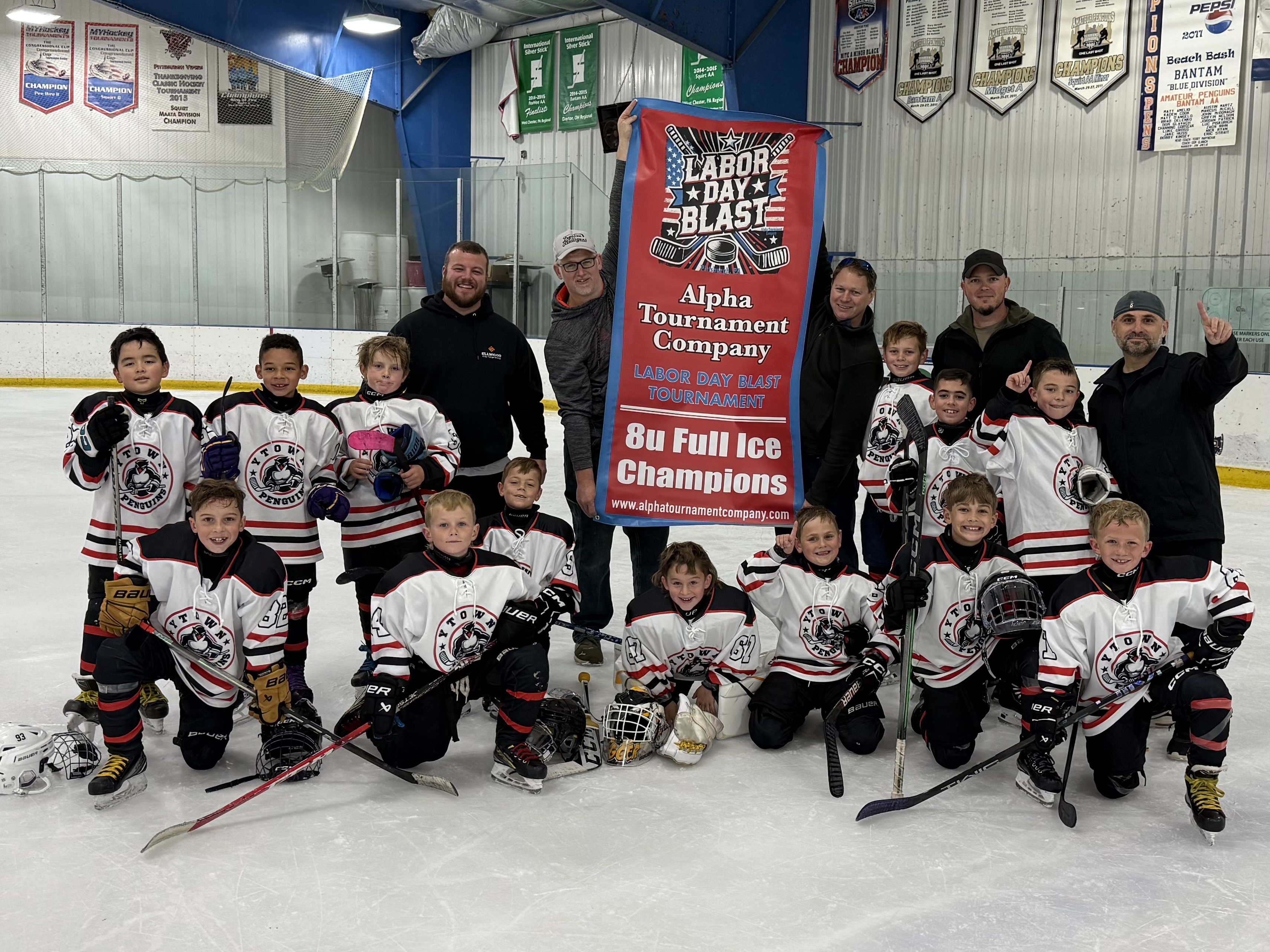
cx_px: 635
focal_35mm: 24
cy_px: 476
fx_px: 881
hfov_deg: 71.6
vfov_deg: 56.8
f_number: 1.78
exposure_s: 1/121
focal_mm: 6.76
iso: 160
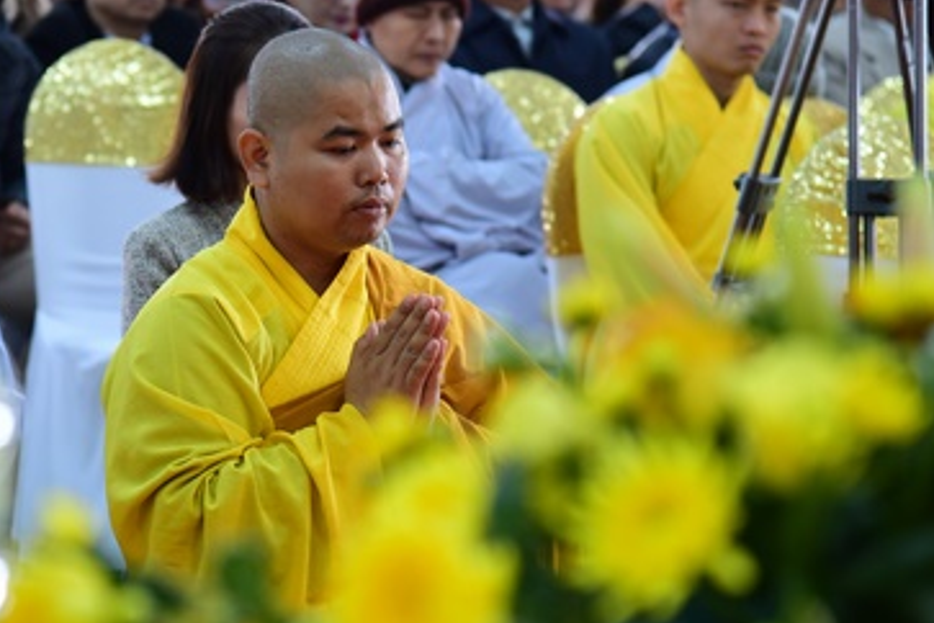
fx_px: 5578
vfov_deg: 6.4
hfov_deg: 9.6
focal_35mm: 215
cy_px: 221
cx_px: 293
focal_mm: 120
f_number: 4
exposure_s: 1/60
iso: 1250
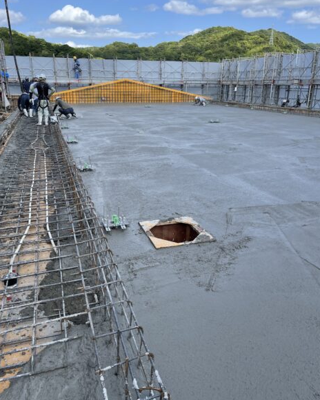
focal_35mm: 28
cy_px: 190
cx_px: 161
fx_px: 331
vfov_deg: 62.2
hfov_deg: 51.5
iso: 32
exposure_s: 1/1946
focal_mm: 5.1
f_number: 1.6
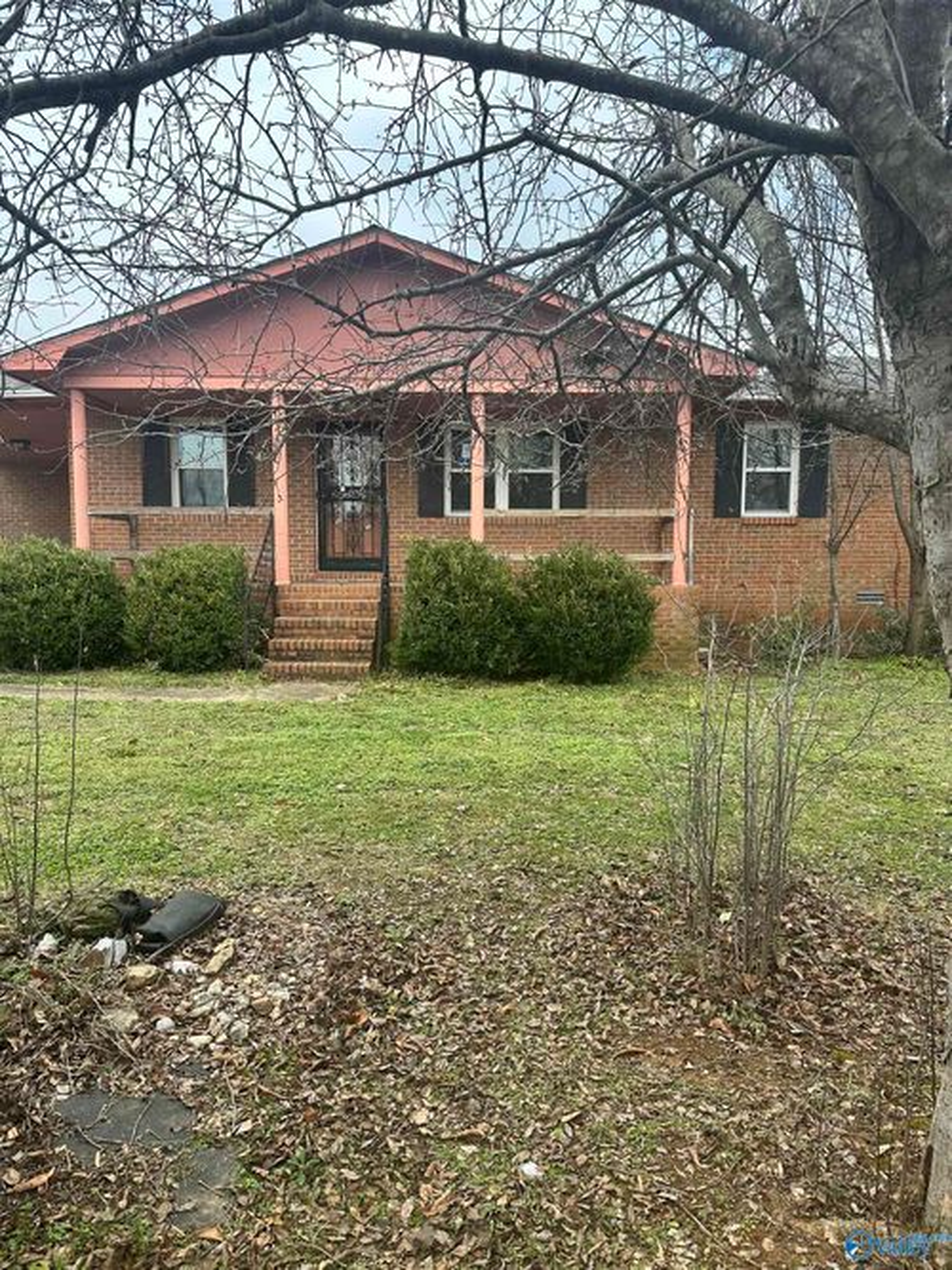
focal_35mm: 24
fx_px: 880
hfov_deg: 56.8
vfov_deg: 71.6
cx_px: 476
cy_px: 635
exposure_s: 1/734
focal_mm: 6.86
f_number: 1.78
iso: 80
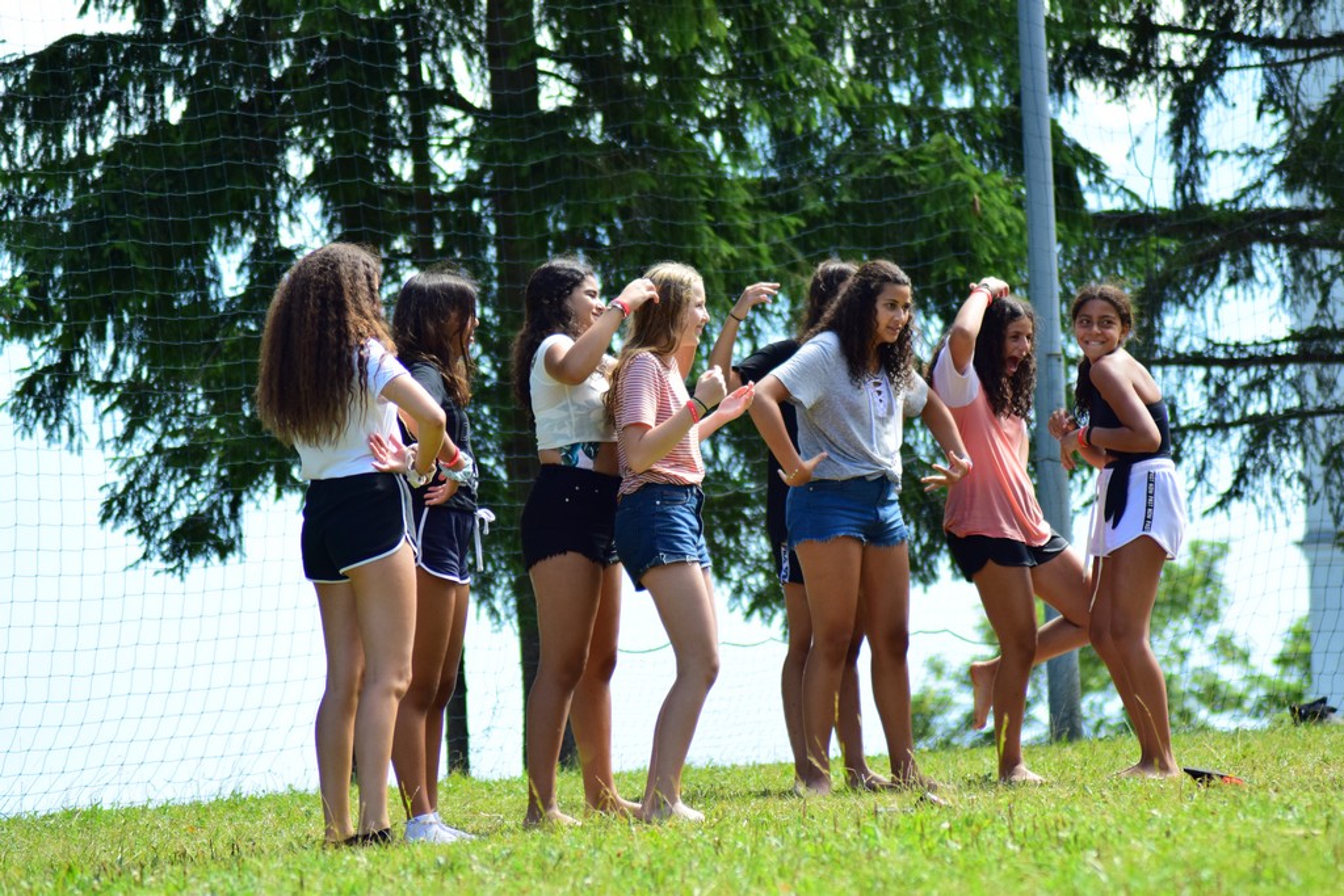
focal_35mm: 232
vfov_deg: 5.9
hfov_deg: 8.9
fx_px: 8681
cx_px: 672
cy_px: 448
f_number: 4.5
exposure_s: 1/1250
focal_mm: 155
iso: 640
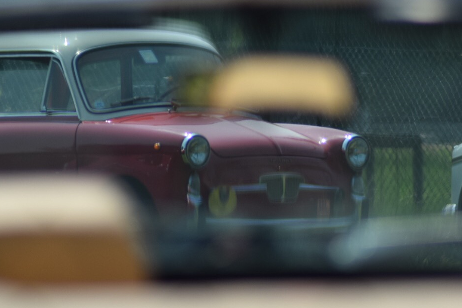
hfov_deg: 4.0
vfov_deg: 2.6
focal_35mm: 521
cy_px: 193
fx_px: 6686
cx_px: 305
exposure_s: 1/2000
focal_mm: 200
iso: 320
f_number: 5.6
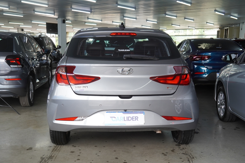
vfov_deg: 32.2
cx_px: 124
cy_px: 83
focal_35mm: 42
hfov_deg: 46.9
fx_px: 282
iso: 200
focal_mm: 27
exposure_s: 1/60
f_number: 4
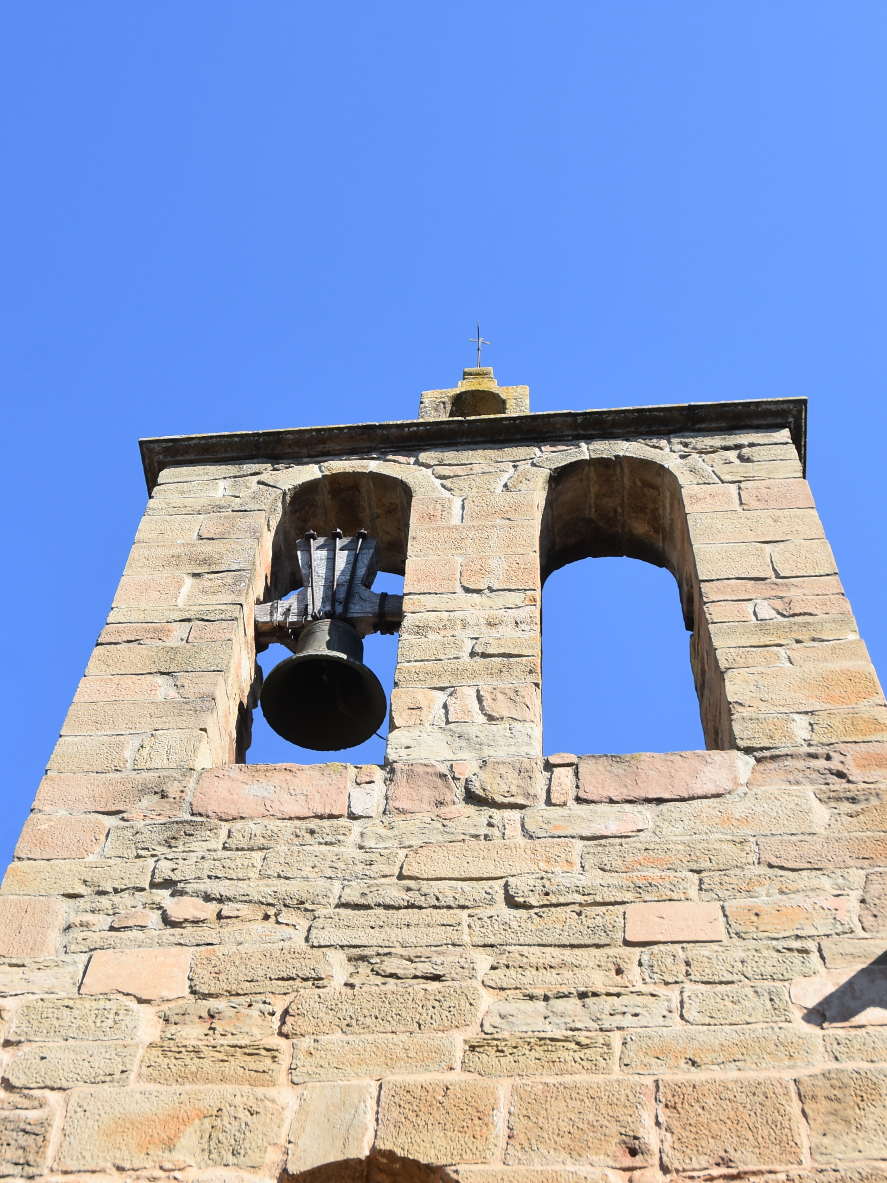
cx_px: 421
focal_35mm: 52
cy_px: 592
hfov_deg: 28.0
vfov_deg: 36.8
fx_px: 1777
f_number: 8
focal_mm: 24
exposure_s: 1/250
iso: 100
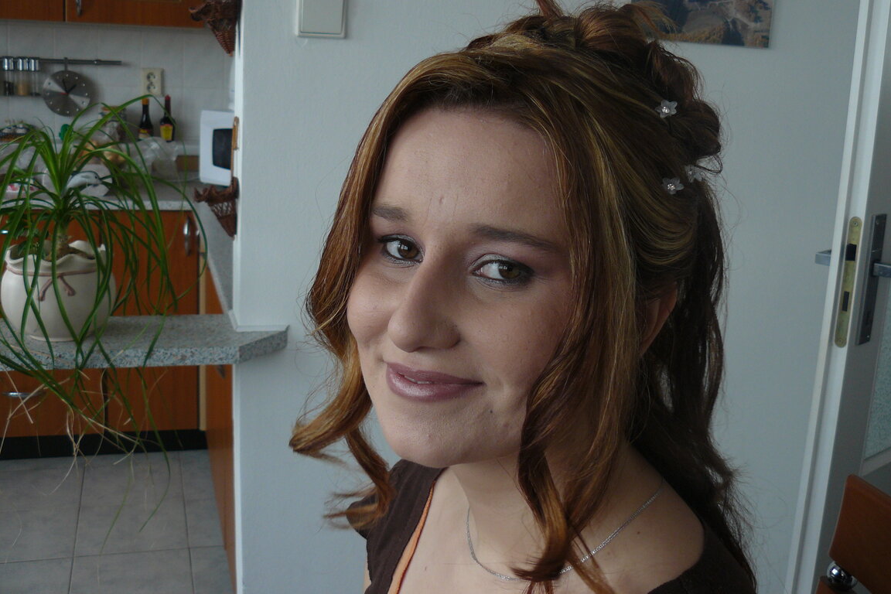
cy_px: 249
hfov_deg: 49.5
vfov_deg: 34.1
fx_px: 965
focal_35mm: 39
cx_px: 463
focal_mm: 6
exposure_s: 1/40
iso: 100
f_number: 2.8
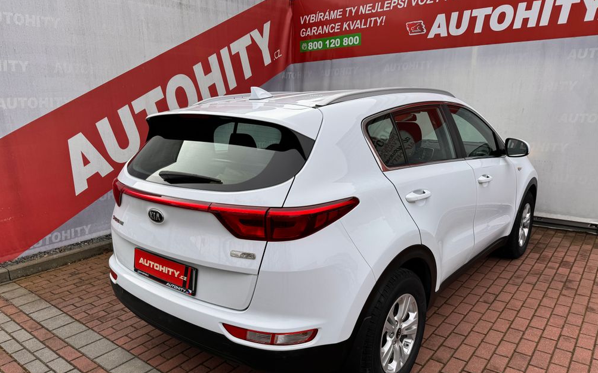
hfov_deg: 70.4
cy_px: 217
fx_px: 424
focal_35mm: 26
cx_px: 294
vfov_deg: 47.4
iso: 80
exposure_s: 1/2041
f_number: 1.78
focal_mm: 6.86
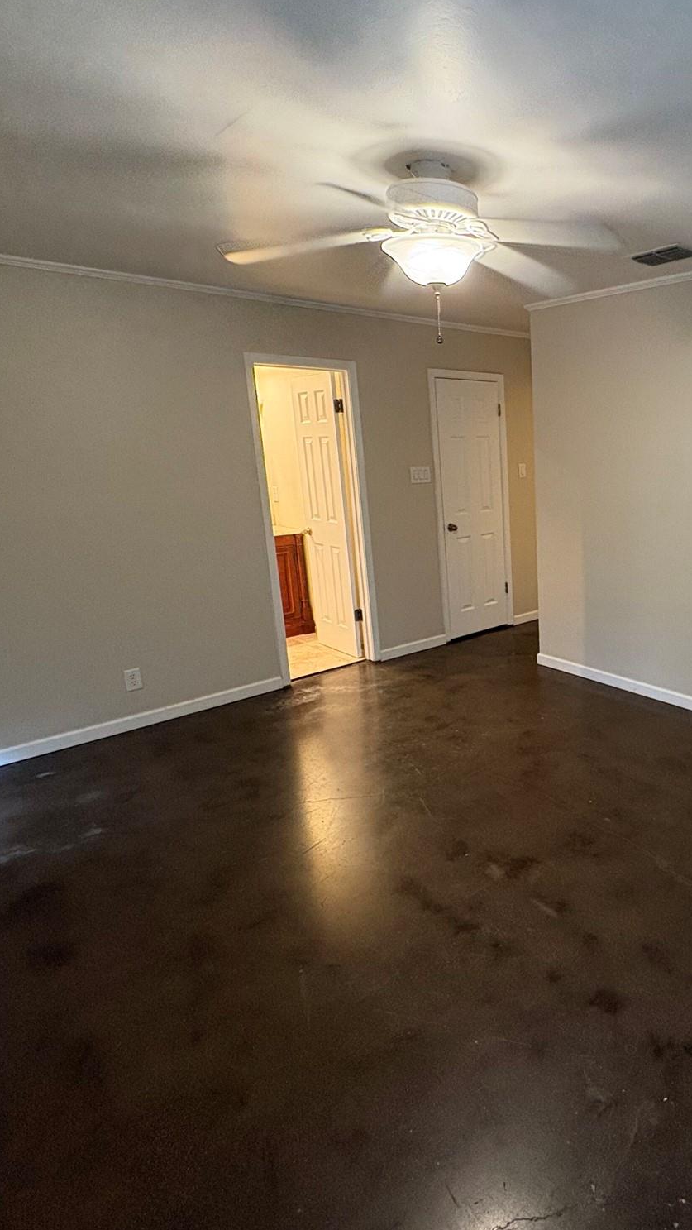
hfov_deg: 49.2
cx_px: 590
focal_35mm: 21
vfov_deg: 83.8
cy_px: 600
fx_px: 685
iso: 400
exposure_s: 1/60
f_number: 2.2
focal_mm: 2.22
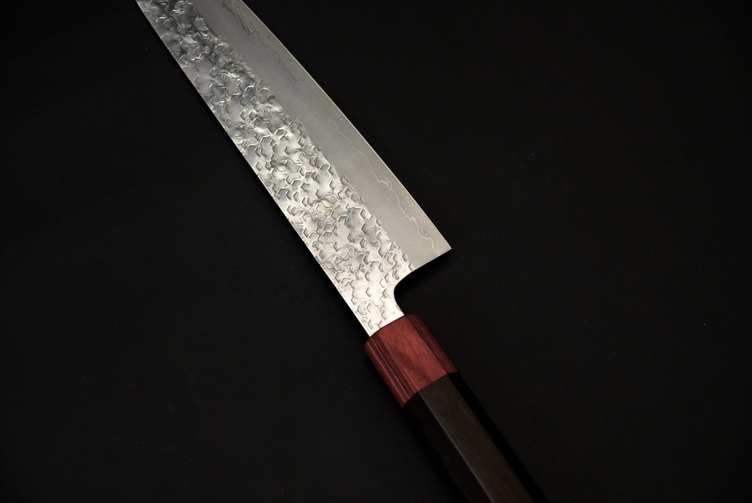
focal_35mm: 75
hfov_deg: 27.0
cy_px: 252
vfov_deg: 18.2
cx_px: 376
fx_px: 1568
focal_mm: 50
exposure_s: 1/160
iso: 1000
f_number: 5.6
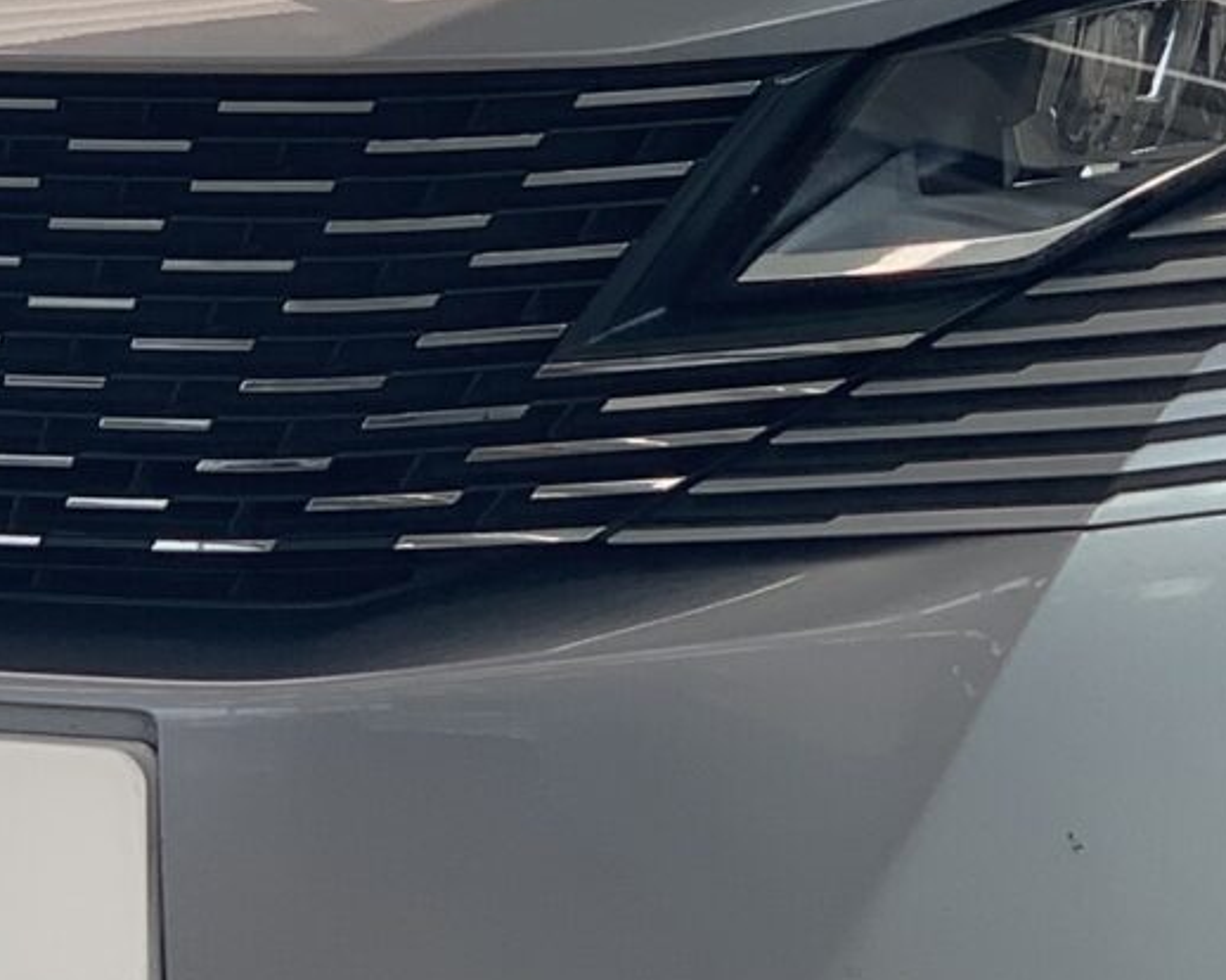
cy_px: 173
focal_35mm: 251
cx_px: 521
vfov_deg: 6.2
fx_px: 9104
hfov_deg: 7.7
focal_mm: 6
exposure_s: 1/86
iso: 16
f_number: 2.4
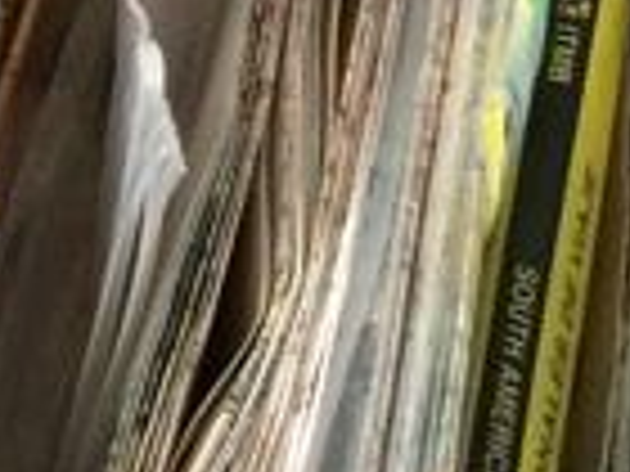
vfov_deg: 7.7
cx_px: -477
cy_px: 29
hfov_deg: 9.8
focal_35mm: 193
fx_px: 3513
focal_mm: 4.12
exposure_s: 1/17
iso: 320
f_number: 2.2
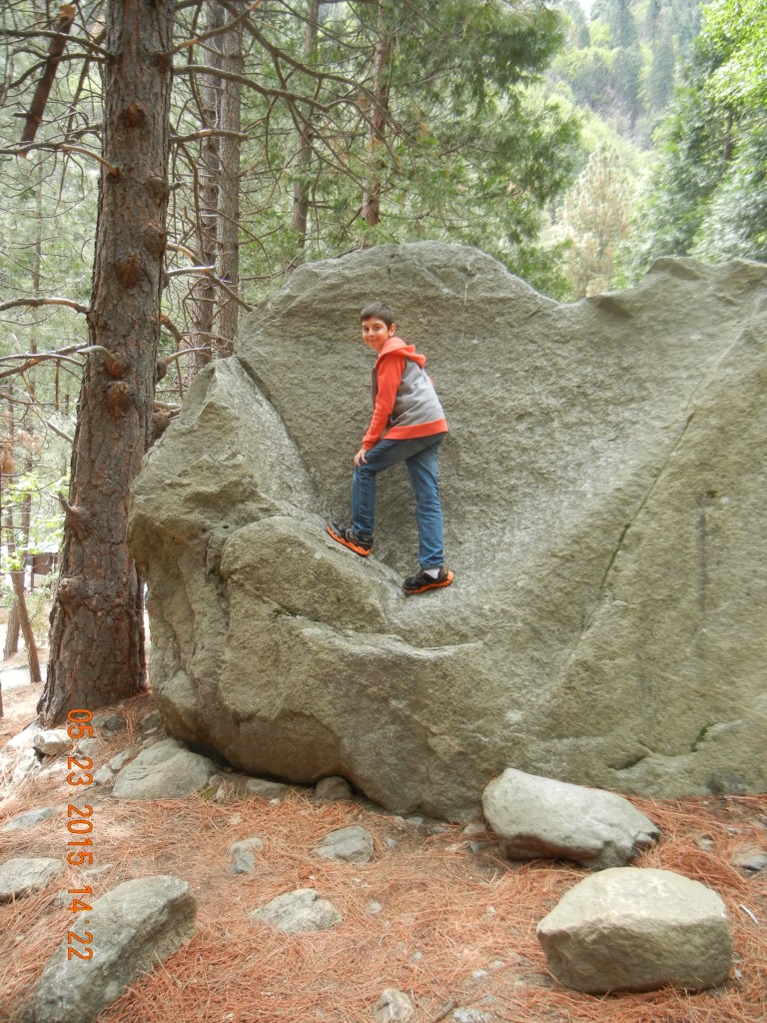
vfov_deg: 60.0
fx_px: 886
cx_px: 384
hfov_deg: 46.8
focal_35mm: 30
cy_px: 512
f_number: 3.5
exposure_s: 1/156
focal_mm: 5.4
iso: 160
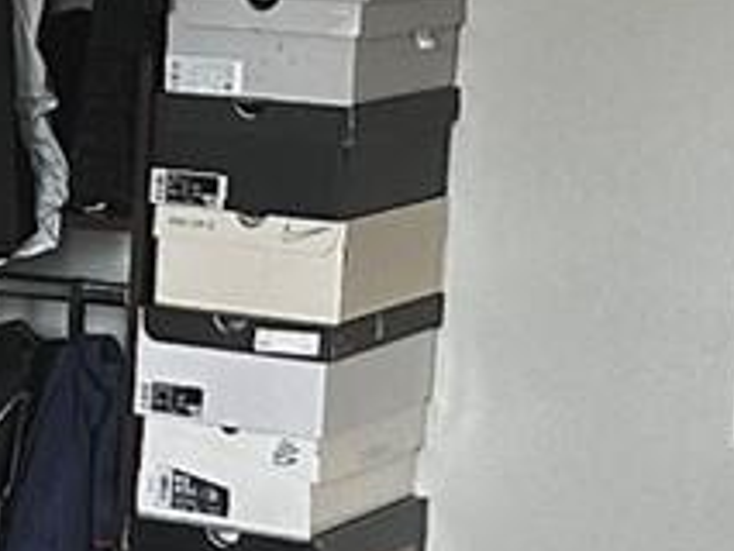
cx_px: -407
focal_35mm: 180
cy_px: 176
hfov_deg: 10.6
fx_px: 3819
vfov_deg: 8.3
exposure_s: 1/113
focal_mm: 6.86
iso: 250
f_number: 1.78
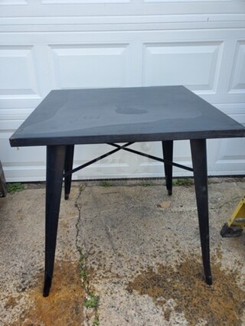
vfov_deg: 67.3
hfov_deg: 53.1
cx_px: 122
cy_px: 163
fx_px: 245
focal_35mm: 26
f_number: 2.4
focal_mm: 4.3
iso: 50
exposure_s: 1/196
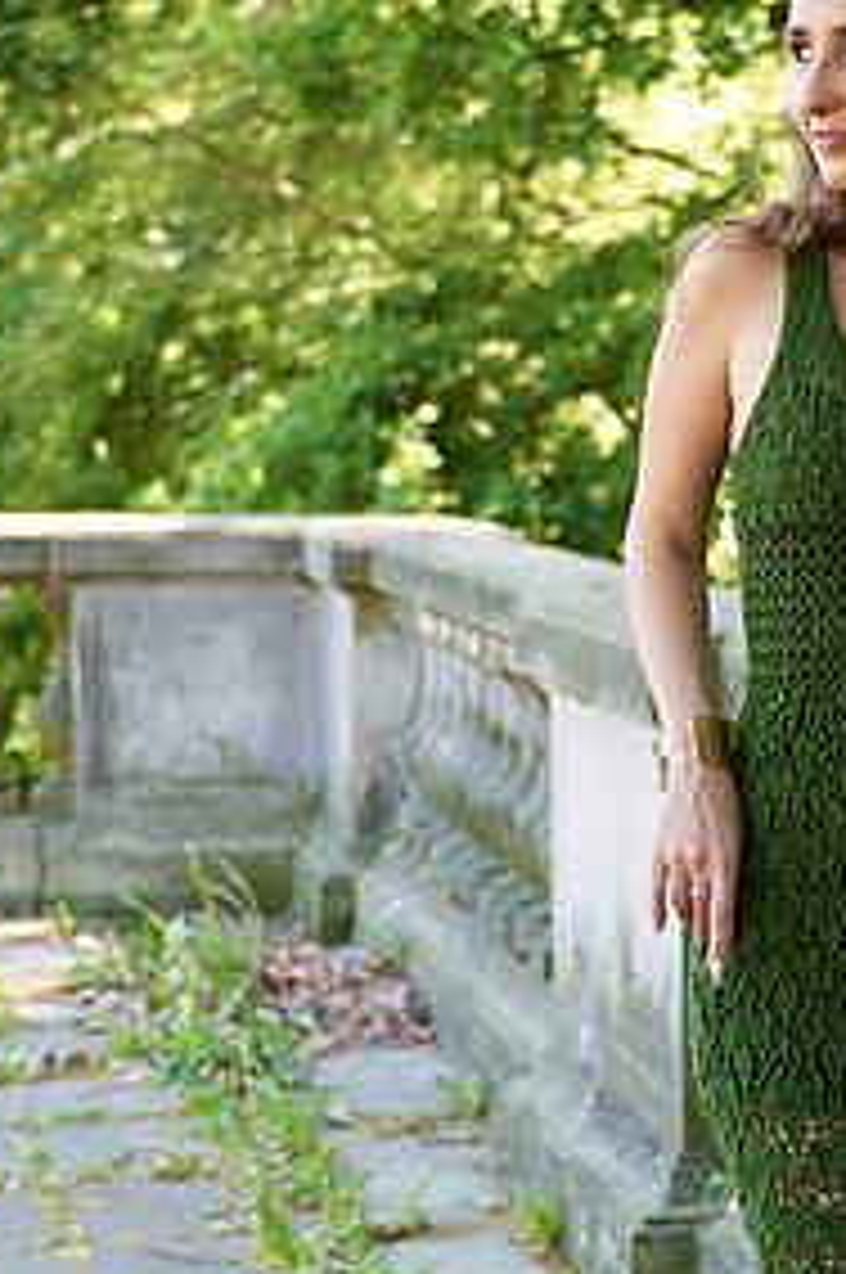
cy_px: 936
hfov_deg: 14.1
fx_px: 3357
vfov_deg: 21.3
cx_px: 891
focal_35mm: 95
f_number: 3.2
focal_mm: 42
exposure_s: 1/125
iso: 200
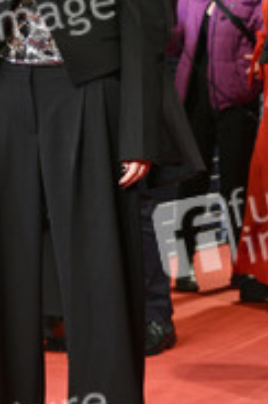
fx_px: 1659
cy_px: 116
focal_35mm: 148
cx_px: 66
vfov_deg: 13.9
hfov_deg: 9.2
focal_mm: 68
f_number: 4.8
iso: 5000
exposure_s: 1/250
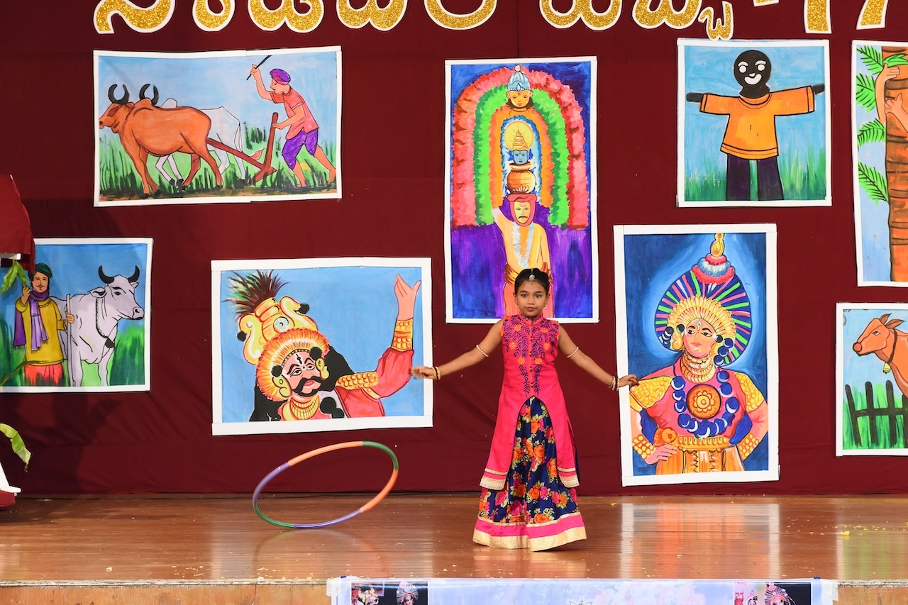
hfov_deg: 28.8
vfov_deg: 19.5
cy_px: 302
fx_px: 1765
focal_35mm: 70
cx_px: 454
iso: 3200
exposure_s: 1/125
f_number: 8
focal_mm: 70
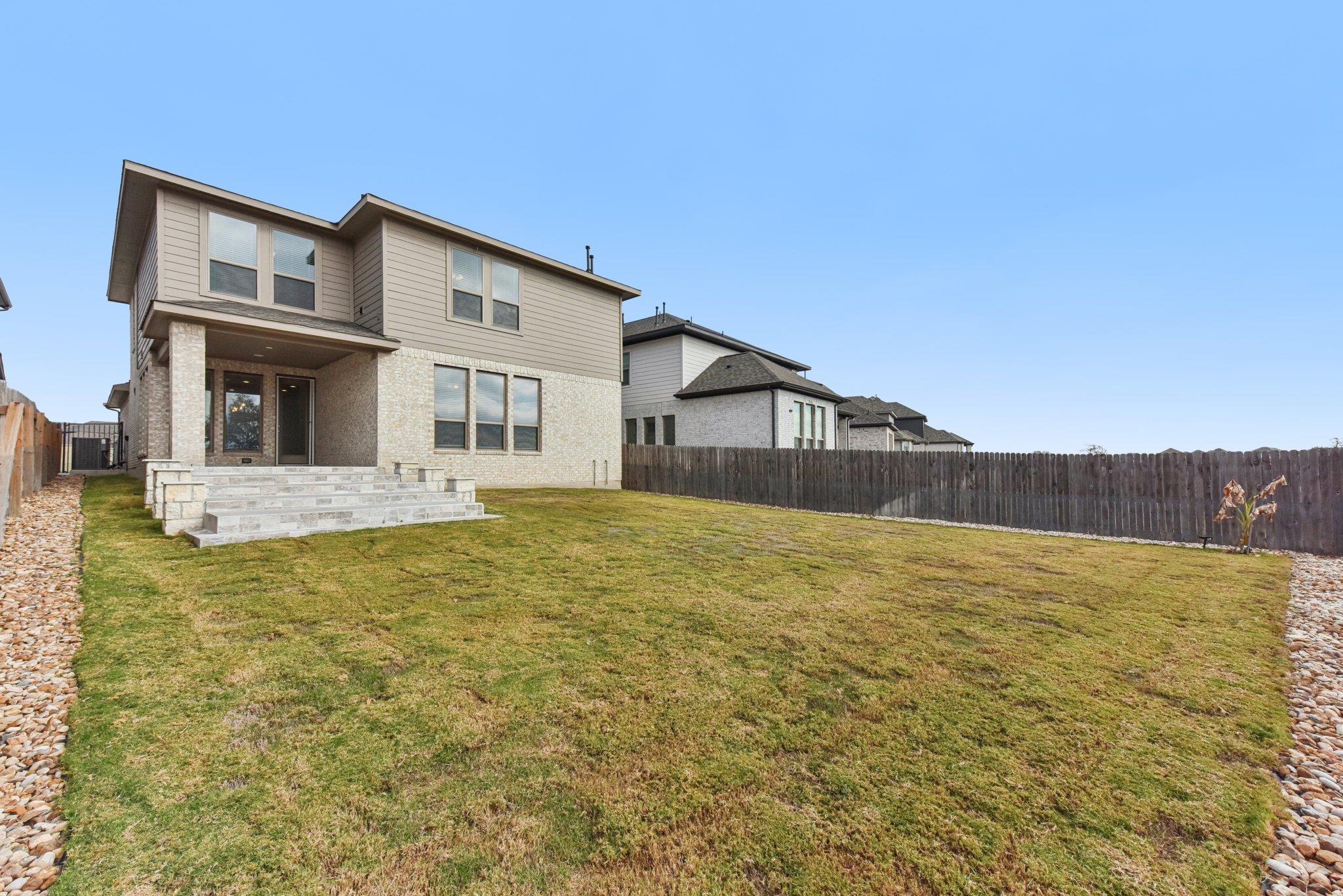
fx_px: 522
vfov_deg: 81.2
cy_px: 448
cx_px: 672
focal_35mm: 14
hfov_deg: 104.2
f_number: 8
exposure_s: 1/3200
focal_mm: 14
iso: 800
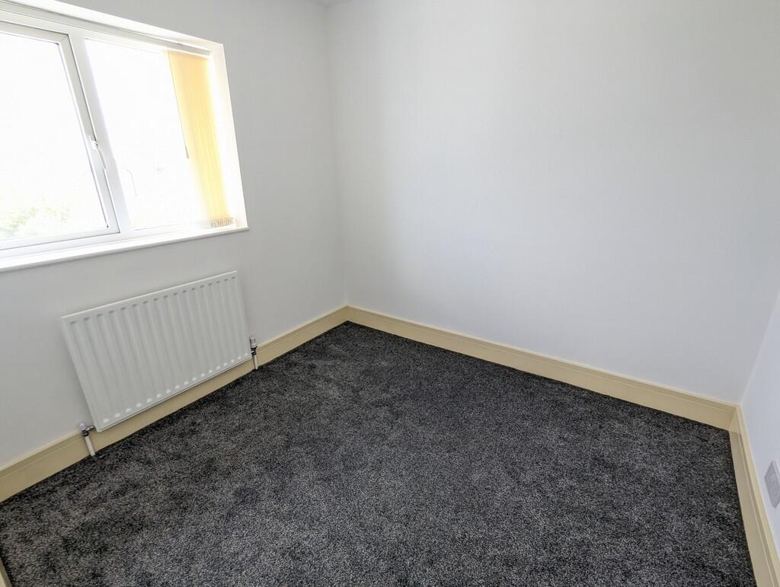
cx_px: 390
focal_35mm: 16
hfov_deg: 94.4
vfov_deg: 78.2
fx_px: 361
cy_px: 294
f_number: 2.2
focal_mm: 2.35
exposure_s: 1/85.8
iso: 128
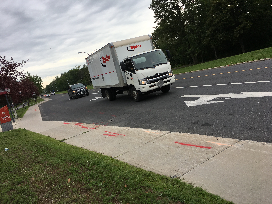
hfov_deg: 61.7
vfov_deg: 48.2
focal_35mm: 29
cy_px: 102
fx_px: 228
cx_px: 136
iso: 25
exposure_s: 1/625
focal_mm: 4.15
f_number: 2.2
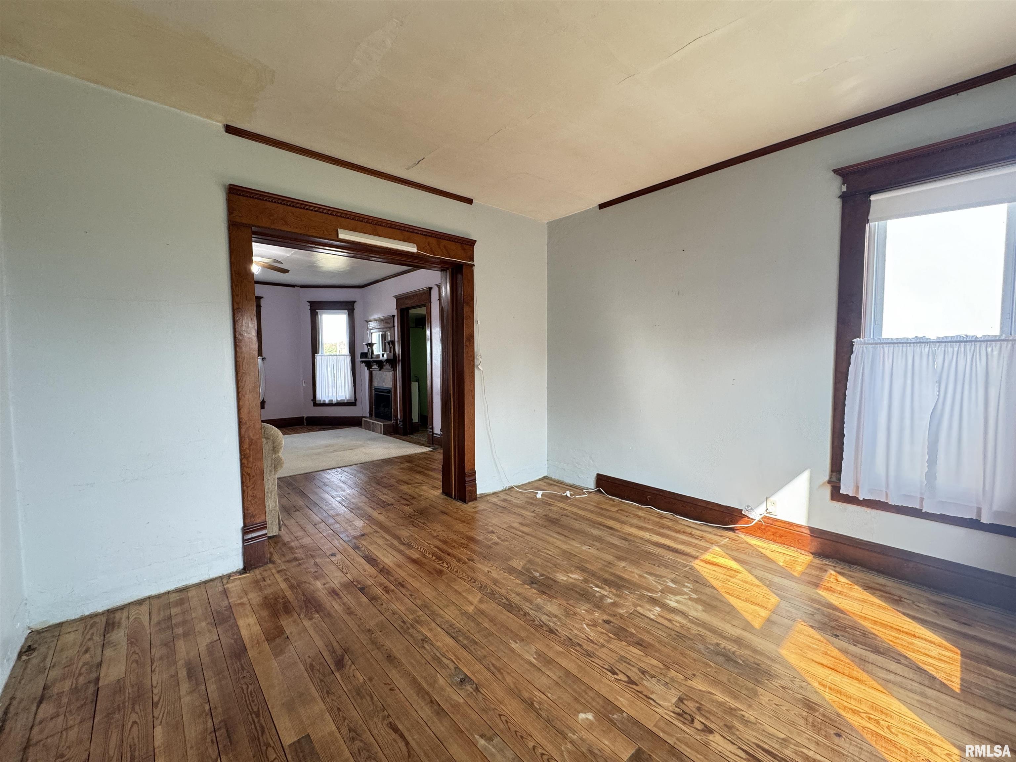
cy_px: 381
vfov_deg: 85.7
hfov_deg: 102.1
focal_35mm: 14
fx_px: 411
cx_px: 508
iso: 160
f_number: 2.2
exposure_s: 1/99
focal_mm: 2.22
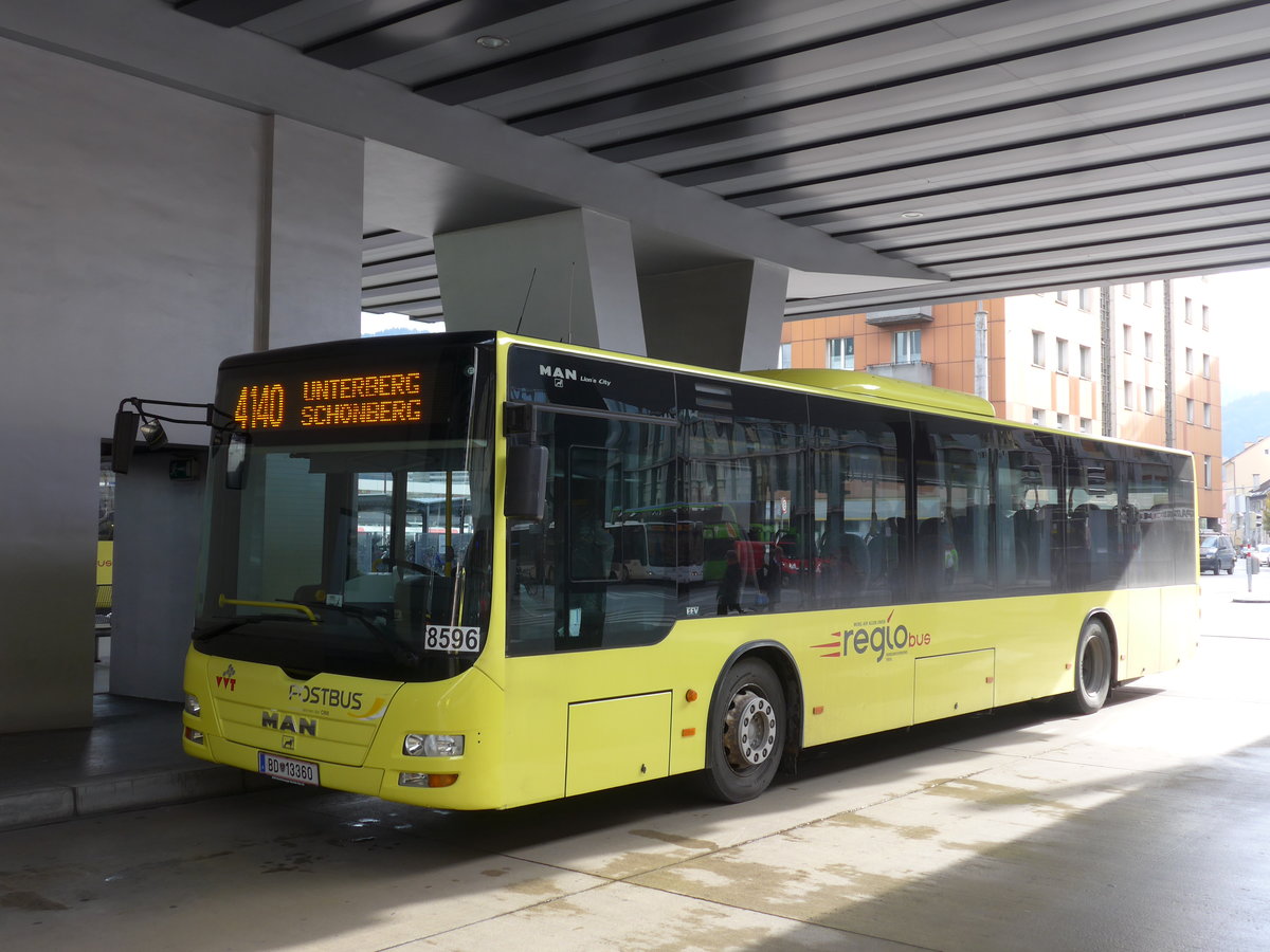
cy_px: 476
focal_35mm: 39
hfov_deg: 47.9
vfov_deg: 36.8
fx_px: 1431
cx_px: 635
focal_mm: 8
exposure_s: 1/200
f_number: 2.8
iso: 80
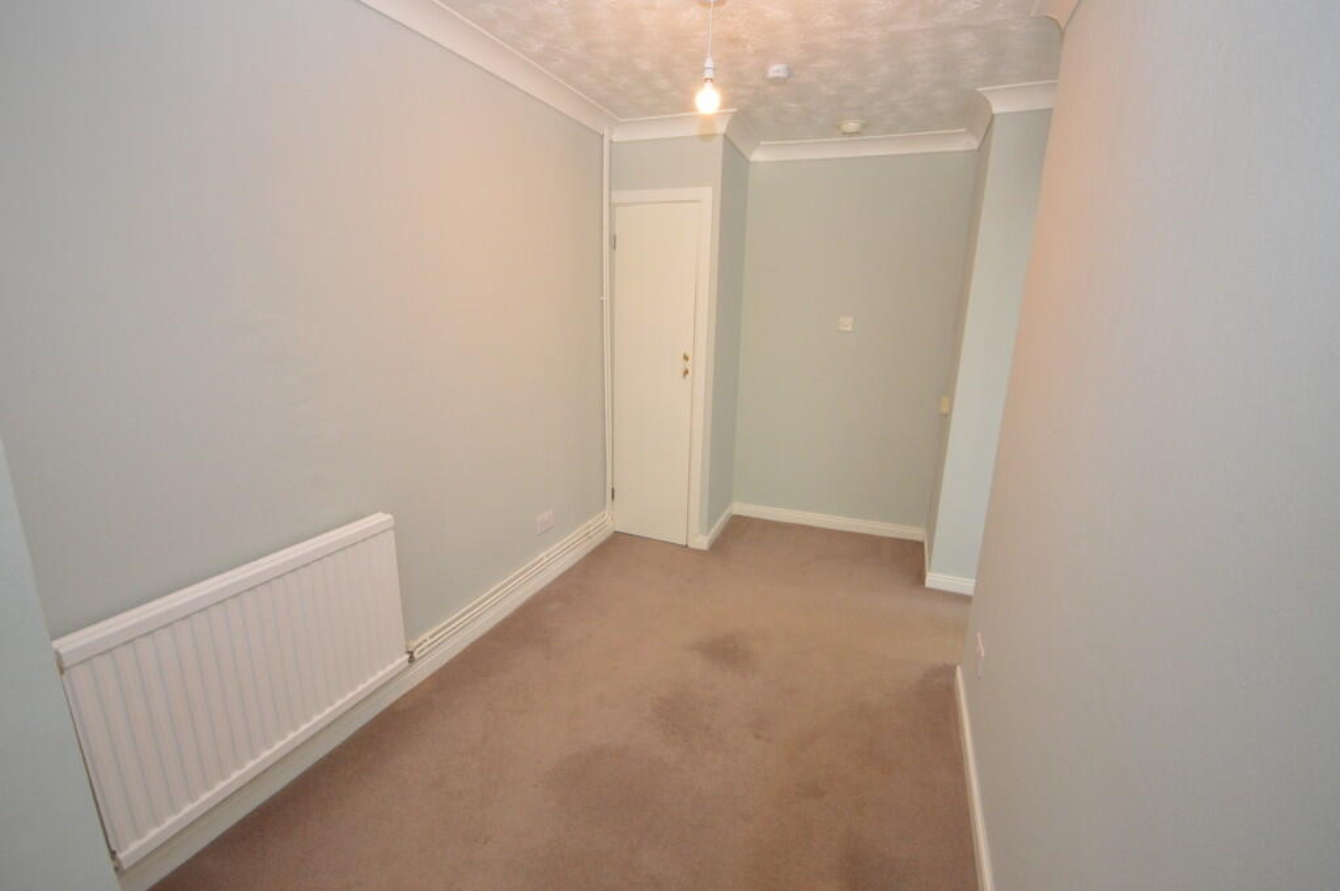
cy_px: 446
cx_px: 670
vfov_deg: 77.2
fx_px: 558
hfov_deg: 100.4
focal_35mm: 15
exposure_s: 1/60
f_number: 4
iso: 900
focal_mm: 10
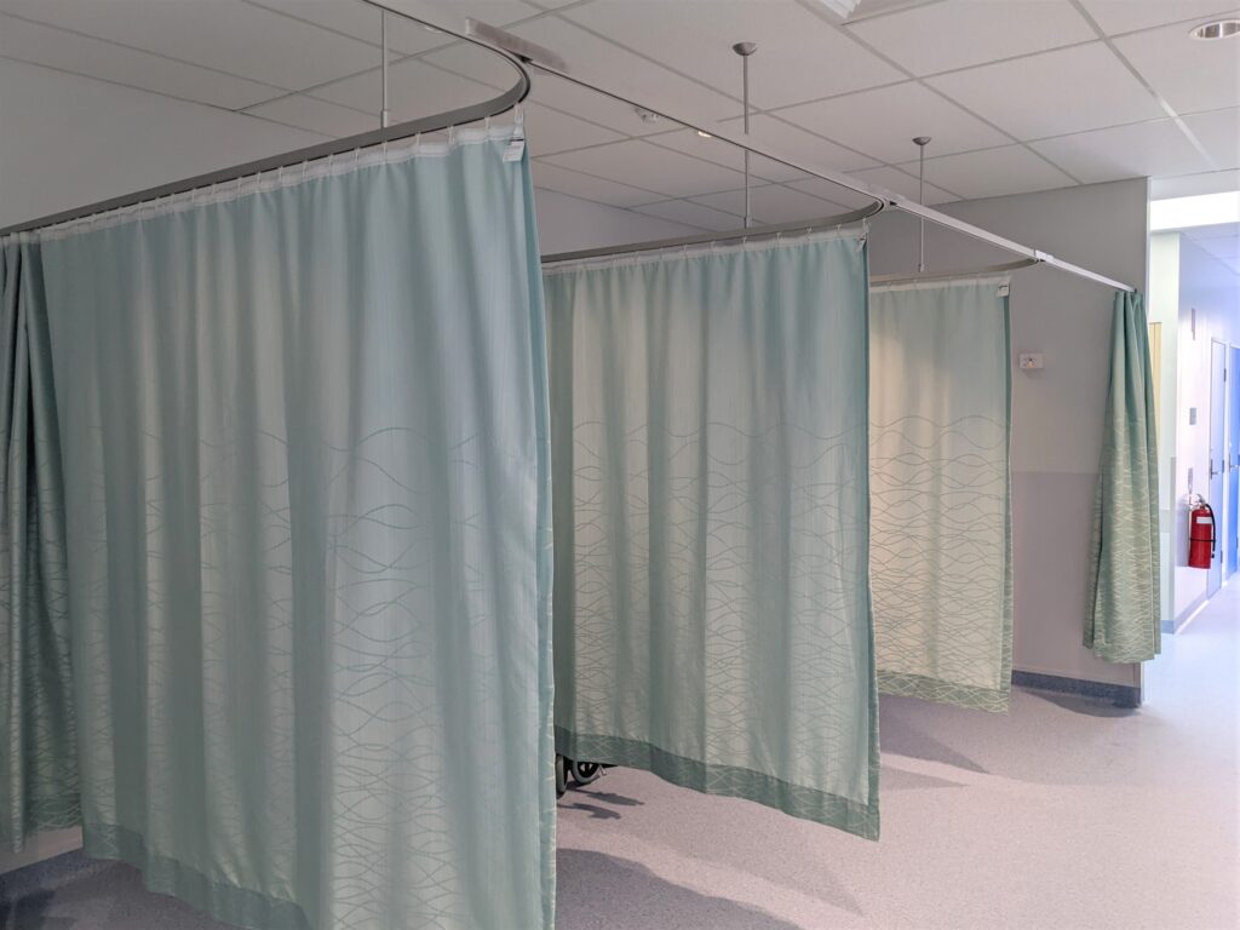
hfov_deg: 65.3
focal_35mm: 27
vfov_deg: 51.4
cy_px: 465
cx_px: 620
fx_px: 967
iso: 67
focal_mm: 4.38
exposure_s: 1/99.9
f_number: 1.73
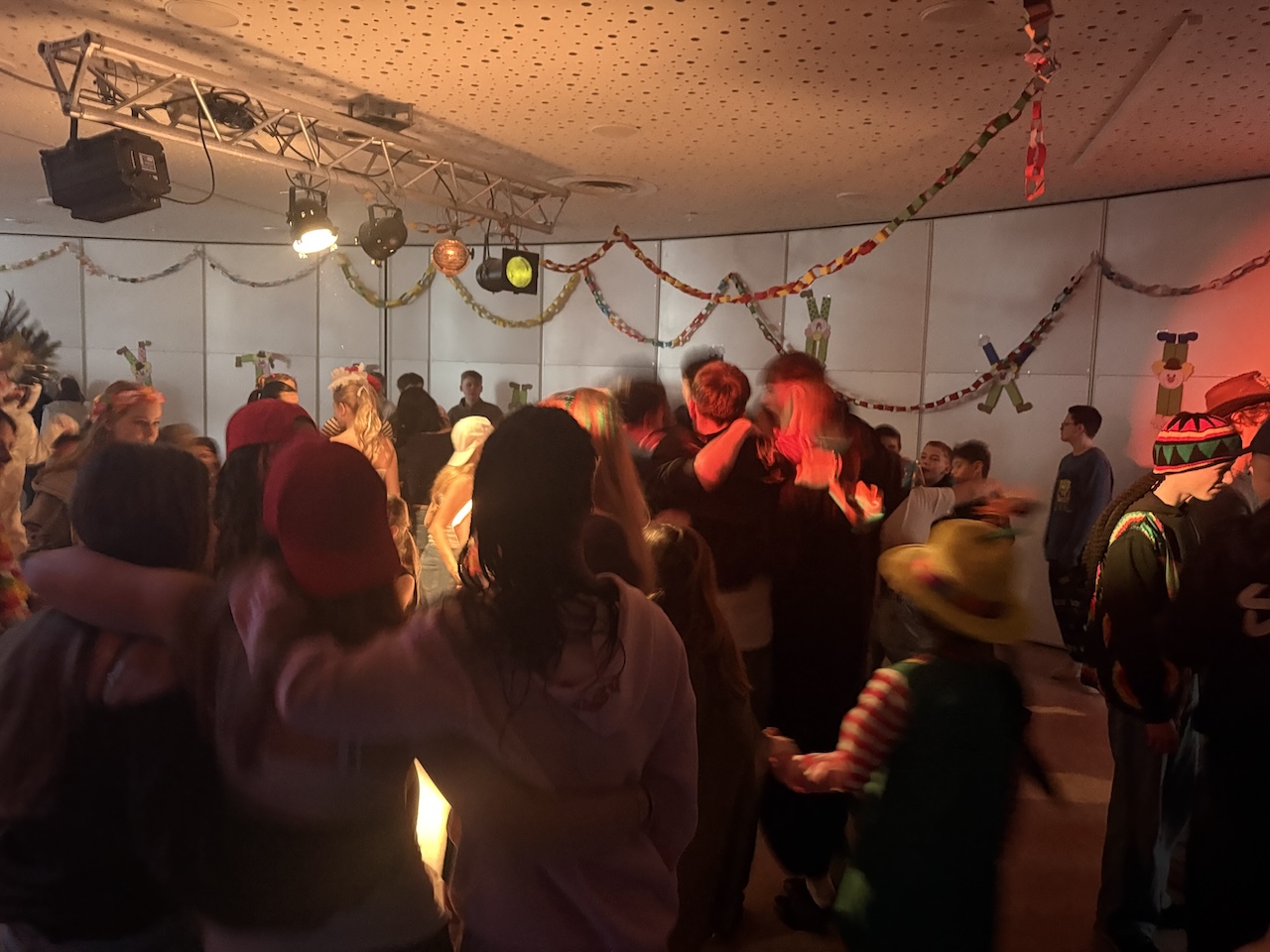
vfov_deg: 53.1
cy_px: 476
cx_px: 635
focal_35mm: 26
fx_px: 954
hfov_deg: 67.3
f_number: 1.6
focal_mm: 5.96
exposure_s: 1/14
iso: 1000
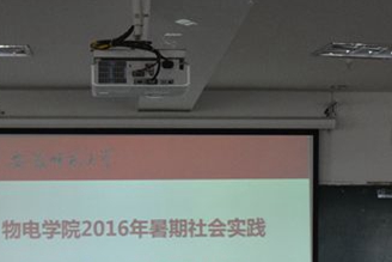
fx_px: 1112
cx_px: 164
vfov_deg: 13.2
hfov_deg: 20.0
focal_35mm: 102
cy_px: 274
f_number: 7.1
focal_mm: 31
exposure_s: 1/200
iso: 3200
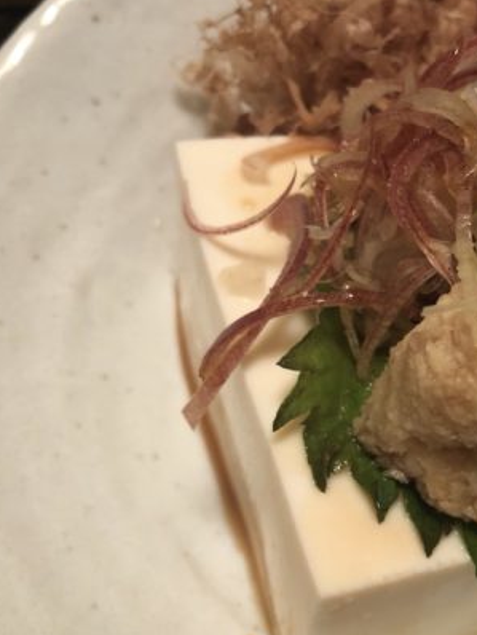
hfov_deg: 30.5
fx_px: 826
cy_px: 318
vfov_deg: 42.1
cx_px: 448
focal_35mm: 45
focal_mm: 3.99
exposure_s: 1/11
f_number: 1.8
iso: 100
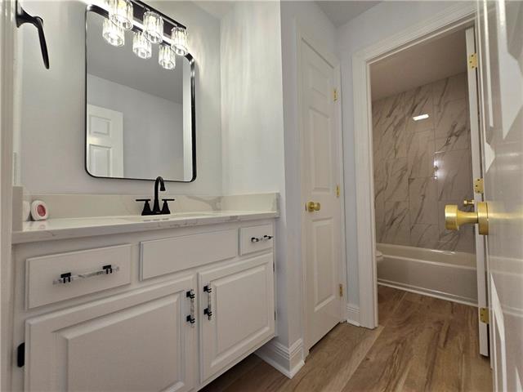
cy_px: 196
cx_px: 262
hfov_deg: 106.2
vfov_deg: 89.9
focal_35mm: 13
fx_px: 196
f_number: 2.2
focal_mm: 2.2
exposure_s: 1/120
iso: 100
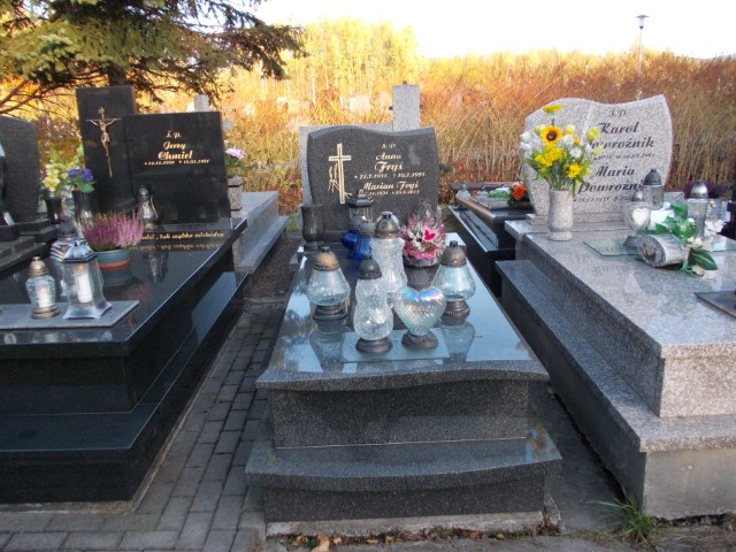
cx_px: 368
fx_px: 595
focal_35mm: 28
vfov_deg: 49.7
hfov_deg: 63.4
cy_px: 276
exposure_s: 1/250
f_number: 2.7
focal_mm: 4
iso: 160
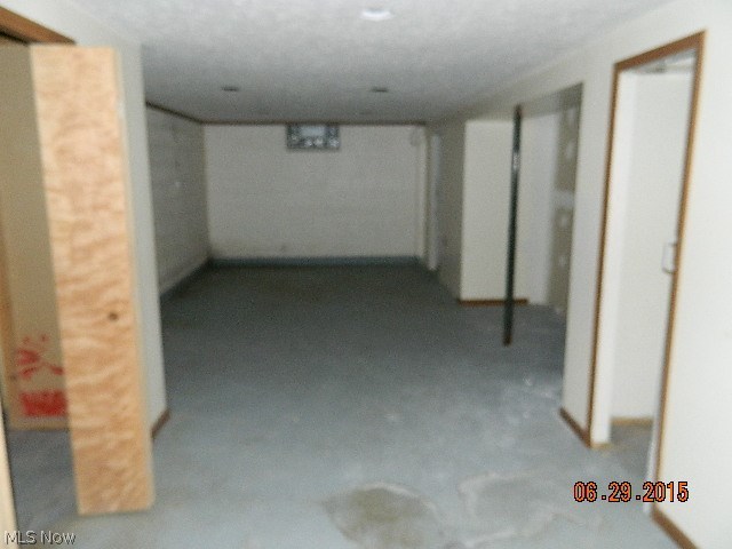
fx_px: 529
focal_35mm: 25
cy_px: 274
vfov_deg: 54.9
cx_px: 366
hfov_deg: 69.4
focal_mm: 4.5
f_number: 3.1
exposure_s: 1/30
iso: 280
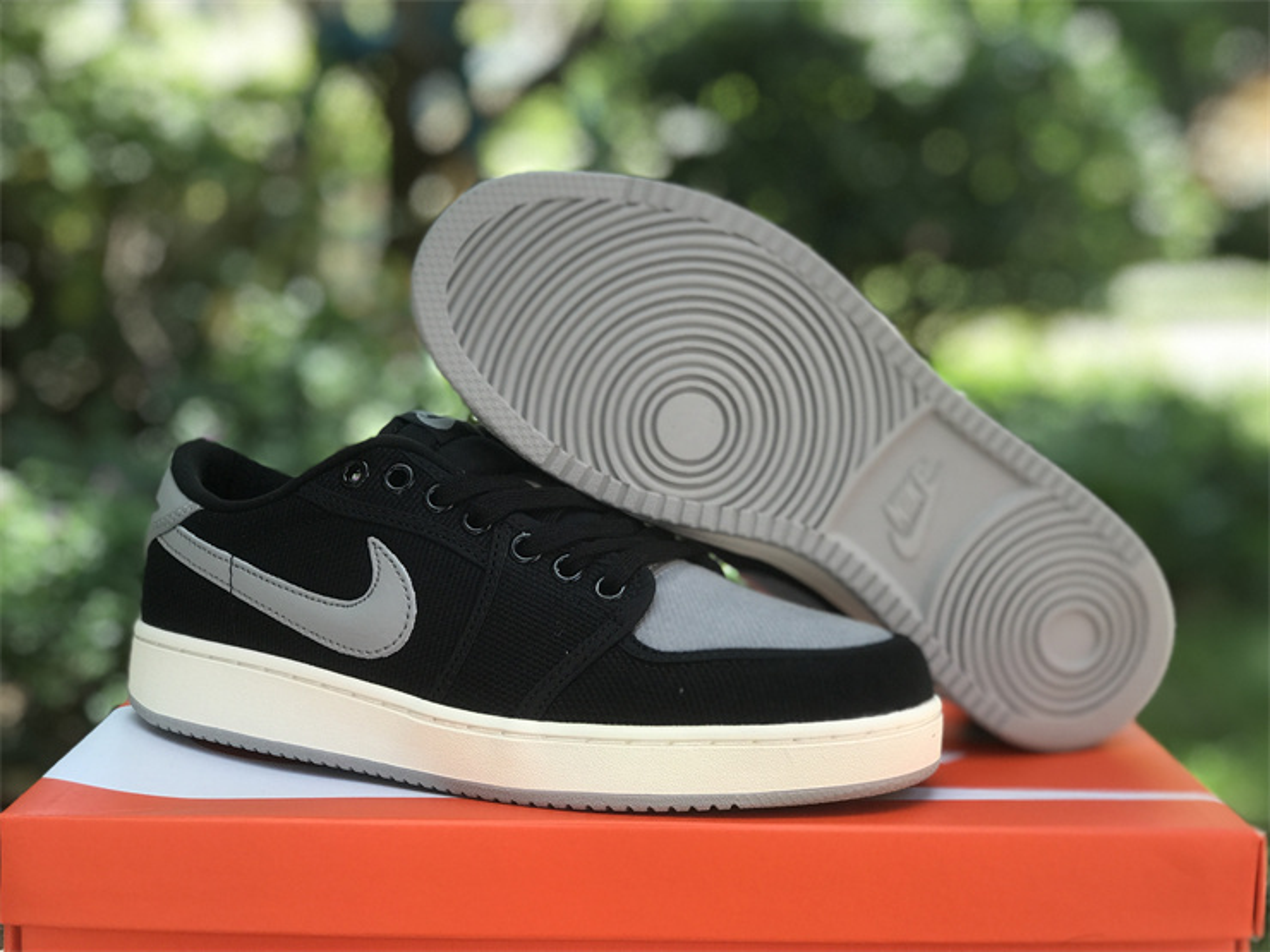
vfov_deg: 25.7
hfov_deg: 33.8
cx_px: 635
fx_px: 2091
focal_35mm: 57
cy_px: 476
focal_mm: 6.6
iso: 32
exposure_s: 1/100
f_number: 2.8
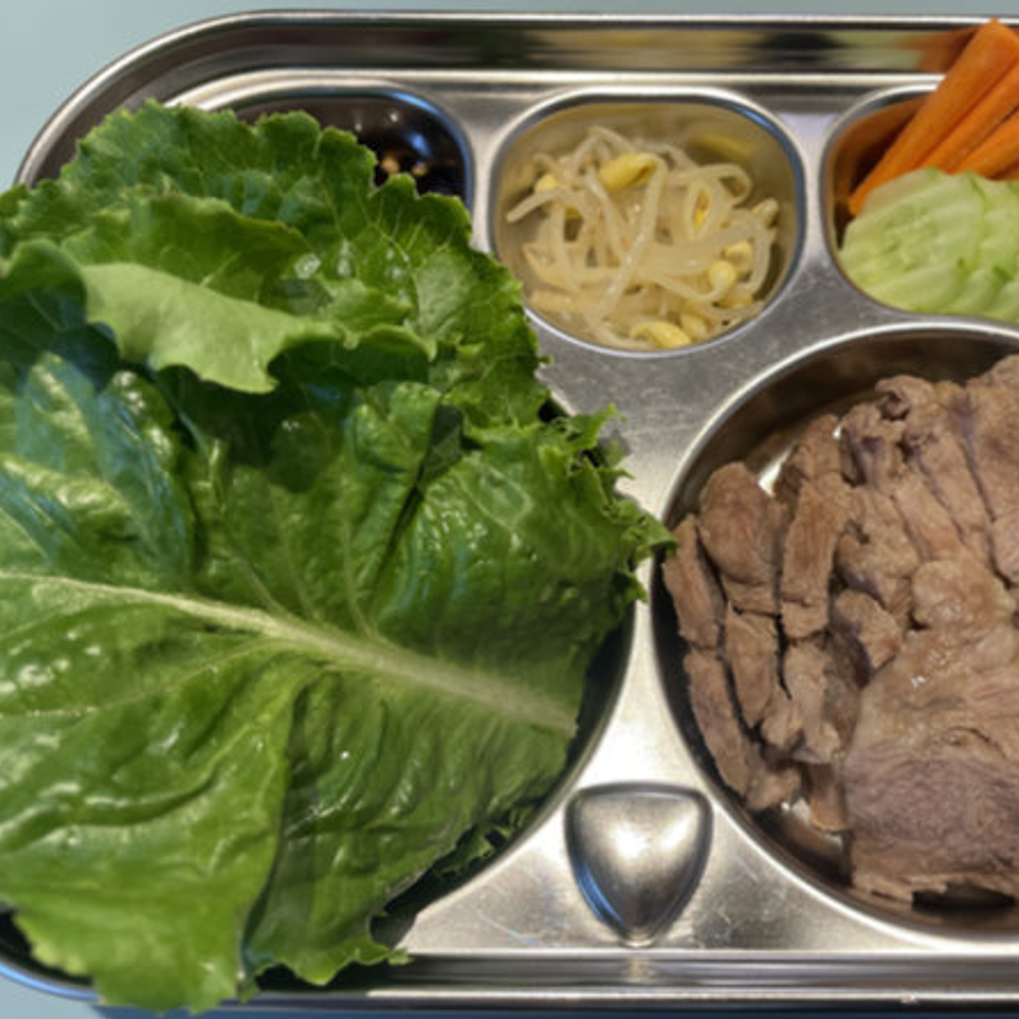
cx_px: 664
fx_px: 1032
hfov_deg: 51.7
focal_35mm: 31
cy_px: 511
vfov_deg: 52.5
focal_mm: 4.2
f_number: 1.6
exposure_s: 1/60
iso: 64
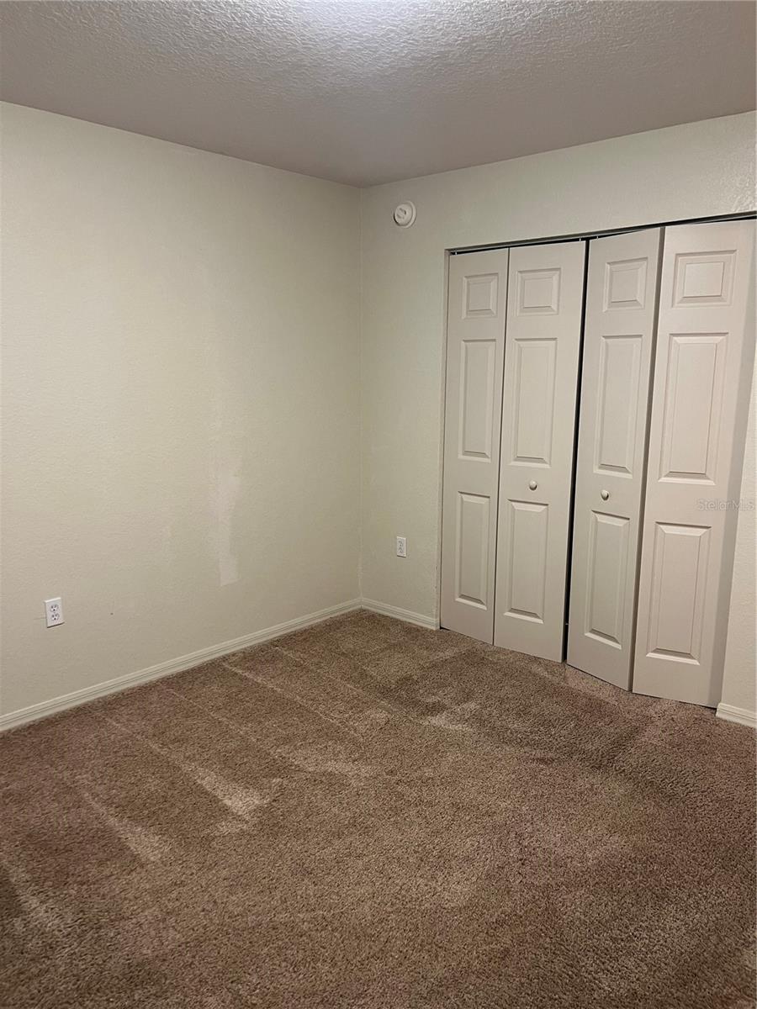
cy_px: 504
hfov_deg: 53.1
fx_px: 758
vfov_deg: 67.3
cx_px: 378
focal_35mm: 26
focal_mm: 5.7
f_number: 1.5
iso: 200
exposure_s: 1/60
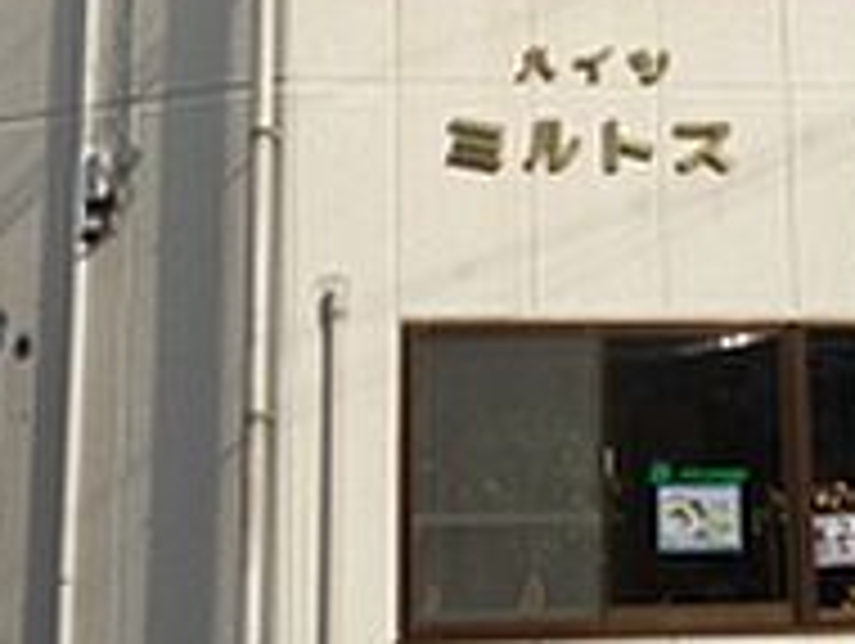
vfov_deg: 16.8
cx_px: 549
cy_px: -135
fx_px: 2077
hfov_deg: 23.2
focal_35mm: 84
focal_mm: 4.4
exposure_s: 1/800
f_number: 4
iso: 100
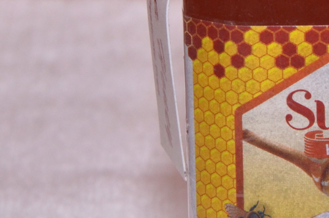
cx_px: 417
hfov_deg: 3.7
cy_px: 71
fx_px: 5091
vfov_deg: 2.5
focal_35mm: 558
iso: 800
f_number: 7.1
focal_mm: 85
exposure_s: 1/125
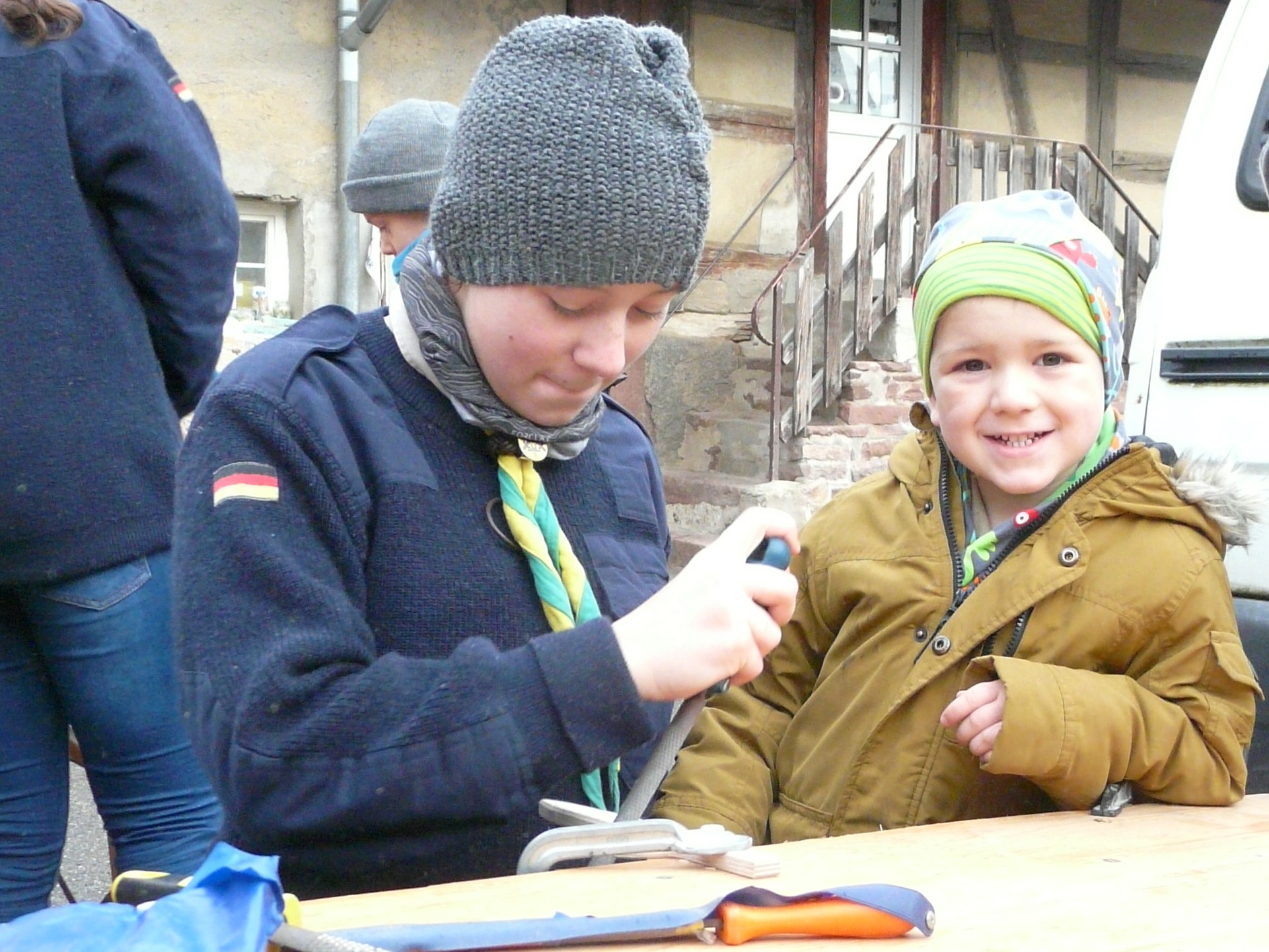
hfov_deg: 55.3
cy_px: 476
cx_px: 634
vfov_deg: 43.0
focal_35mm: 33
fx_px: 1210
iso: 320
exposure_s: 1/160
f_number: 2.8
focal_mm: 5.5
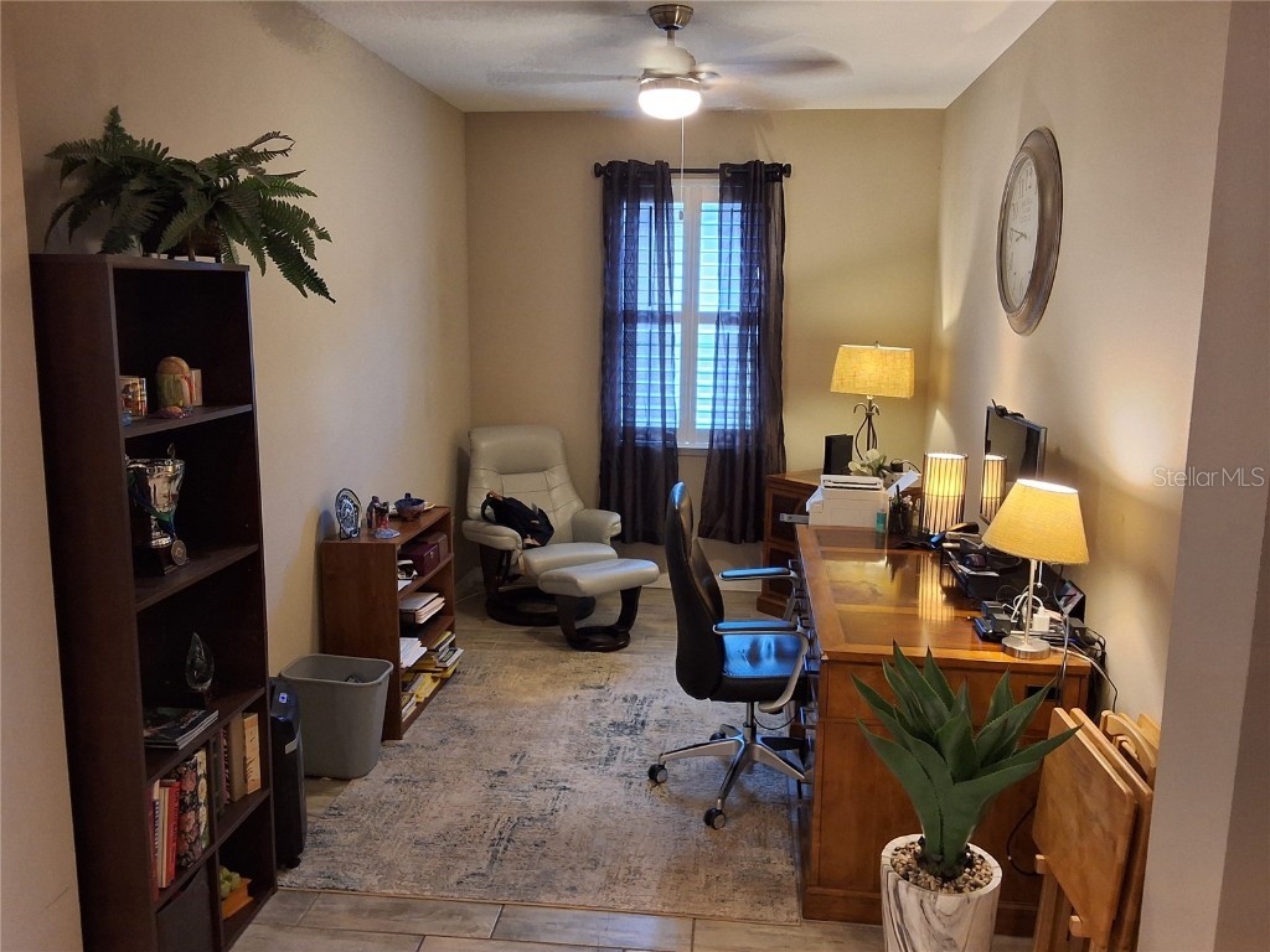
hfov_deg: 63.4
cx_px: 635
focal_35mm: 28
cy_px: 476
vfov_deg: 49.7
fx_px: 1027
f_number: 1.9
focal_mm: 2.91
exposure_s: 1/30
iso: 160
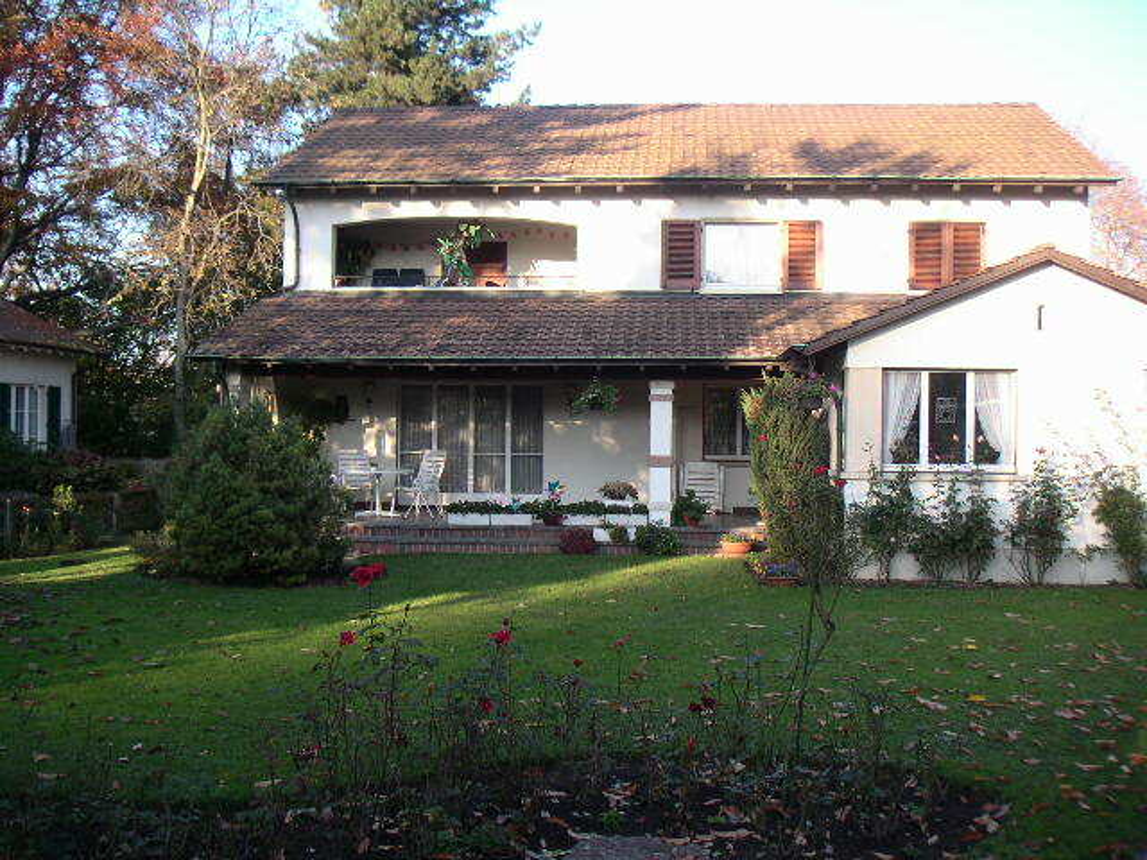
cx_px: 574
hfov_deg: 49.0
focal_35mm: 38
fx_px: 1259
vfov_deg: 37.7
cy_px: 430
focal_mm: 6
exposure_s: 1/125
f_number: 2.8
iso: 50
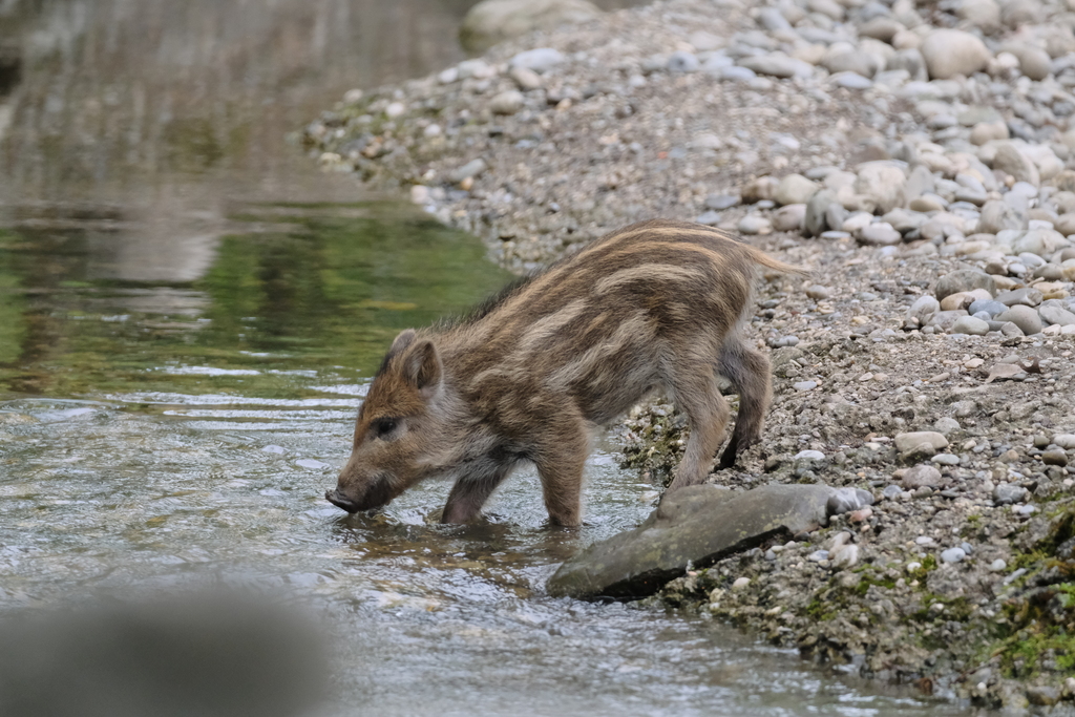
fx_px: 14902
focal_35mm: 499
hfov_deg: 4.1
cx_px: 538
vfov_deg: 2.8
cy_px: 358
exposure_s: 1/950
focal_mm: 332.6
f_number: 6.3
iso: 3200
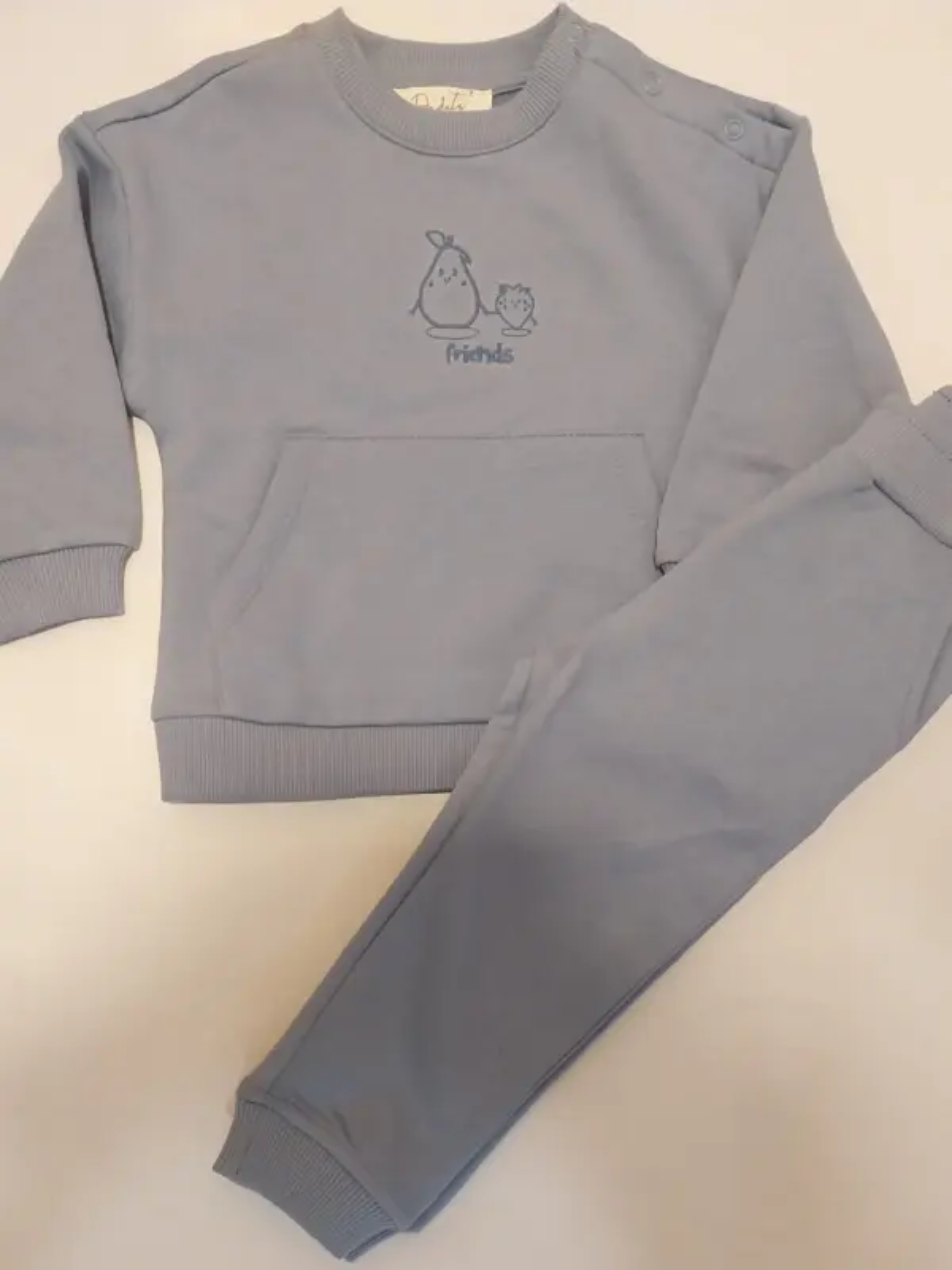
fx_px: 953
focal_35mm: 26
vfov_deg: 67.3
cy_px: 635
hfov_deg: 53.1
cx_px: 476
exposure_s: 1/50
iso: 250
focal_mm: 4
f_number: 1.8
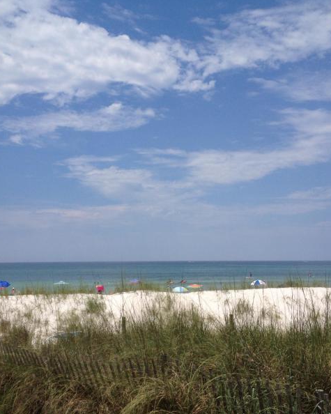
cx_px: 137
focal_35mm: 46
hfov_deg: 32.7
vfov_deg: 40.3
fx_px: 563
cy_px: 207
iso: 50
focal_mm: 4.28
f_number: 2.4
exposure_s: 1/4255
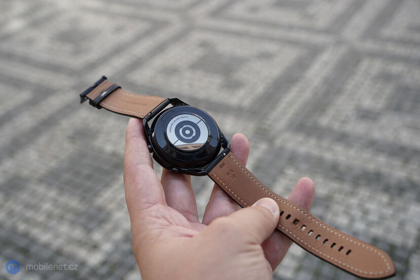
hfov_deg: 48.5
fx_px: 467
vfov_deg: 33.4
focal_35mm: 40
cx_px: 210
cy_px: 140
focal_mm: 40
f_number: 6.3
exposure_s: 1/160
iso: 200
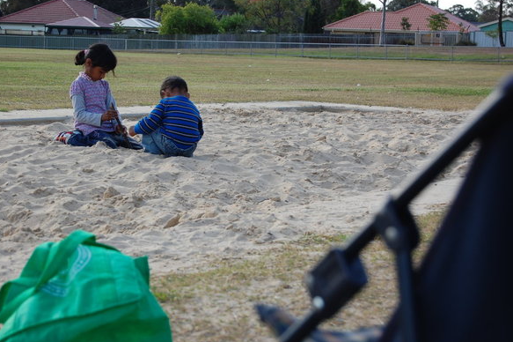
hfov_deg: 22.5
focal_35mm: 91
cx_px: 233
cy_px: 160
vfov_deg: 15.1
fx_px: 1290
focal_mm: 55
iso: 200
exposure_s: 1/200
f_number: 7.1
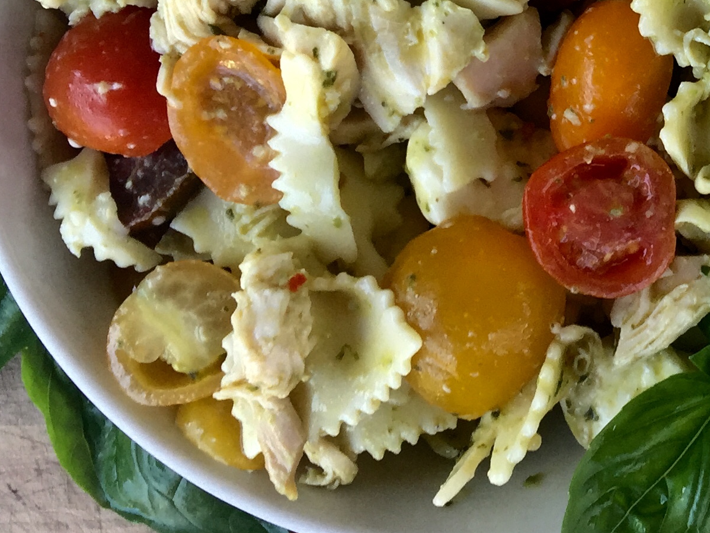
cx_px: 782
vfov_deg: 18.4
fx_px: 1621
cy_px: 49
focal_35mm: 79
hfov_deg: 23.2
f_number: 2.2
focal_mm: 4.15
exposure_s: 1/120
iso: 50
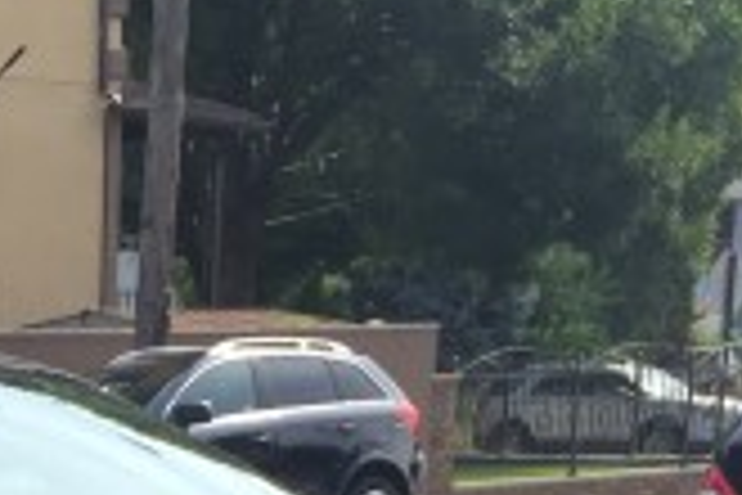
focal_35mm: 117
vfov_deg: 10.6
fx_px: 2411
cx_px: -238
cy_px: 1017
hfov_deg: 16.5
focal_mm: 4.15
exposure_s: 1/879
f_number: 2.2
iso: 32
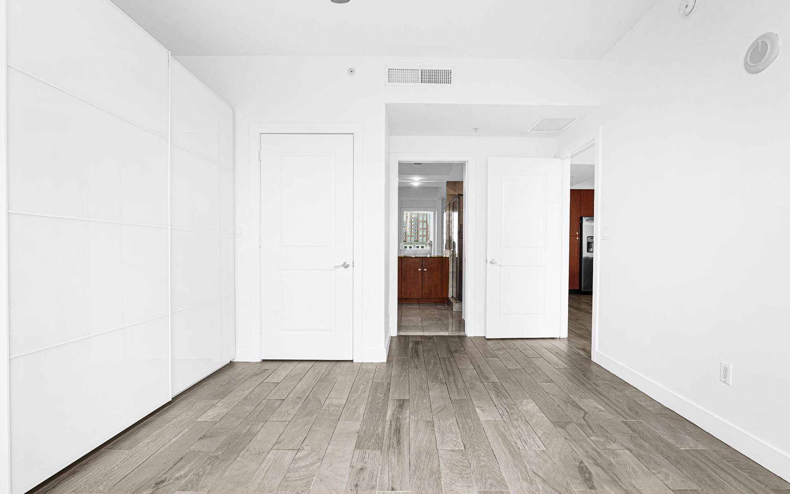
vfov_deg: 68.0
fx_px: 366
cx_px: 410
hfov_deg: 94.3
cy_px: 256
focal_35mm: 17
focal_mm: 16
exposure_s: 1/30
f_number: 7.1
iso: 320
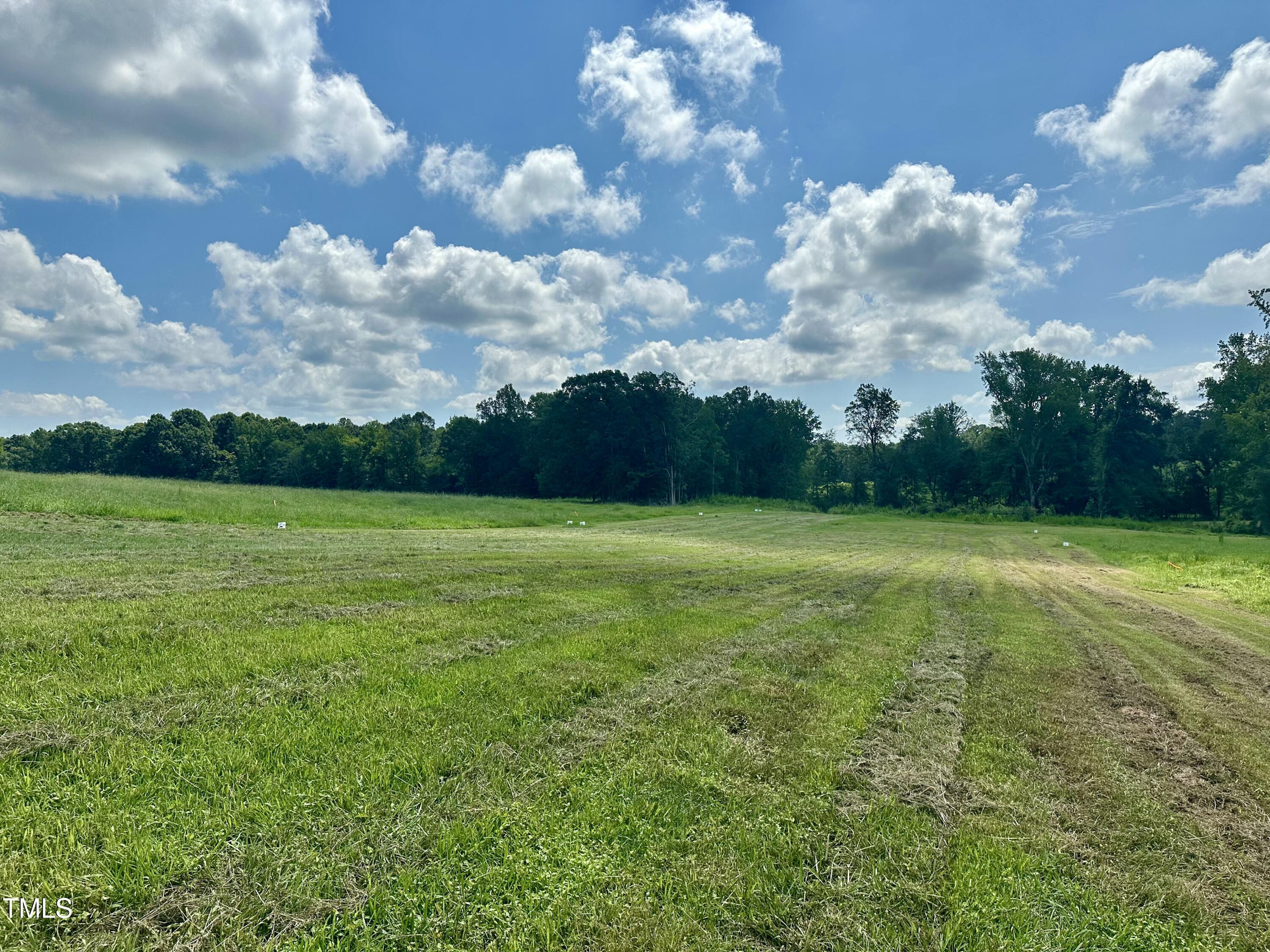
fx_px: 881
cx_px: 635
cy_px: 476
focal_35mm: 24
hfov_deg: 71.6
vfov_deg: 56.8
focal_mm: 6.86
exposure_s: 1/10753
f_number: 1.78
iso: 80
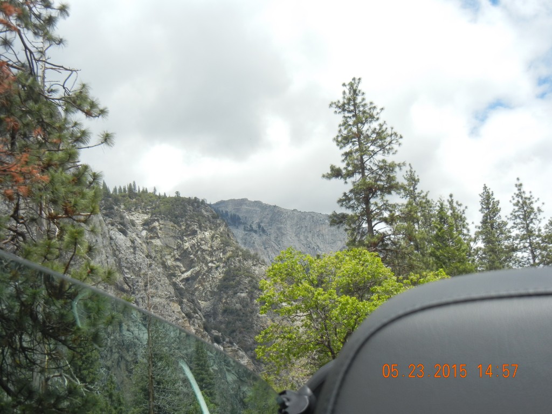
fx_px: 829
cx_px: 276
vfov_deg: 28.0
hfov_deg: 36.8
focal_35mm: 52
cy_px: 207
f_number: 7.8
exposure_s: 1/284
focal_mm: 9.3
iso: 160
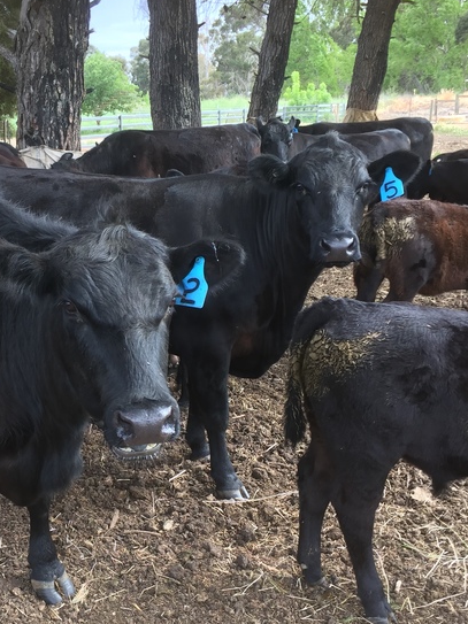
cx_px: 102
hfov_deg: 30.2
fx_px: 848
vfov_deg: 40.2
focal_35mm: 47
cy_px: 378
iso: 32
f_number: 2.2
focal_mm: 4.15
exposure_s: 1/100
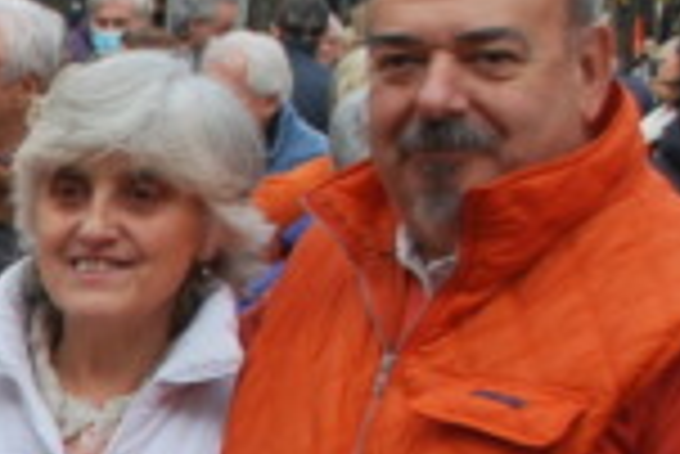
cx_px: -824
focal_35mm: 162
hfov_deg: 11.1
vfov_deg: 8.4
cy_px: 620
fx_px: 3063
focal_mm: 24
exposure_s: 1/125
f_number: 5.6
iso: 110
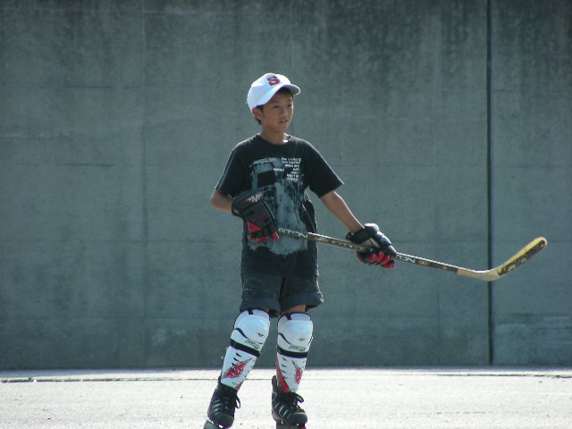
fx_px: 6279
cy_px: 214
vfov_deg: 3.9
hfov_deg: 5.2
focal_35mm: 380
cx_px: 286
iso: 50
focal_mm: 63.3
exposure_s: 1/245
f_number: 4
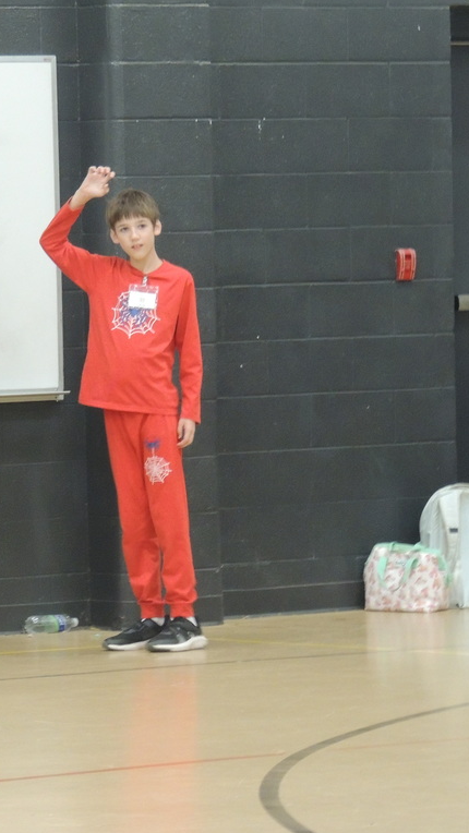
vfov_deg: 8.0
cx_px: -68
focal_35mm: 270
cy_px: 416
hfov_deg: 4.5
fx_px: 5967
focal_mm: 33
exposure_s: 1/20
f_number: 4.6
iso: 800
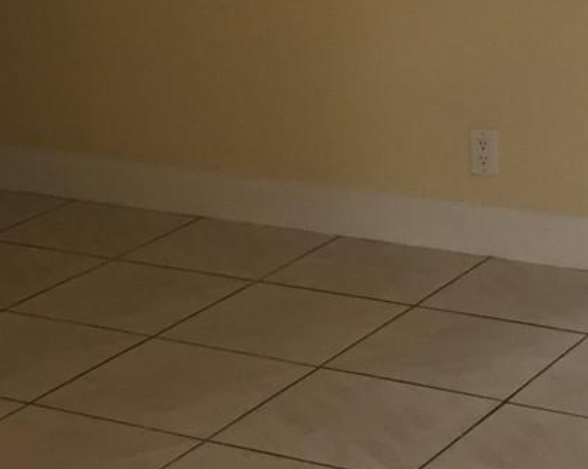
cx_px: 304
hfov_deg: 17.5
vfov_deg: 13.5
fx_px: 1913
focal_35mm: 110
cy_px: -133
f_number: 2.2
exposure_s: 1/30
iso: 32
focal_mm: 4.15
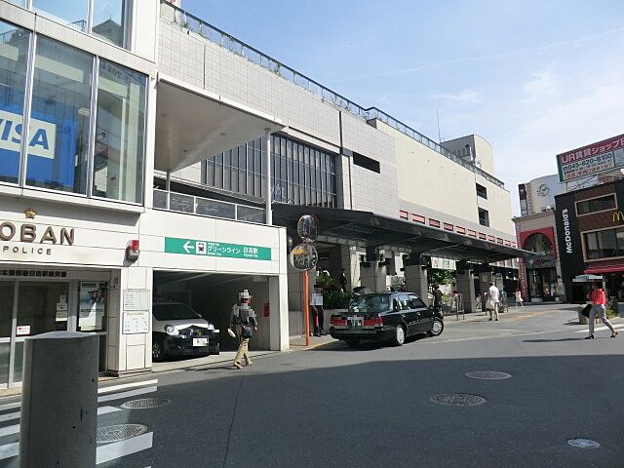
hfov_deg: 71.6
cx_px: 312
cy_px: 234
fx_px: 433
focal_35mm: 24
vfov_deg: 56.8
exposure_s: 1/200
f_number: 7.5
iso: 80
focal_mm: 4.3
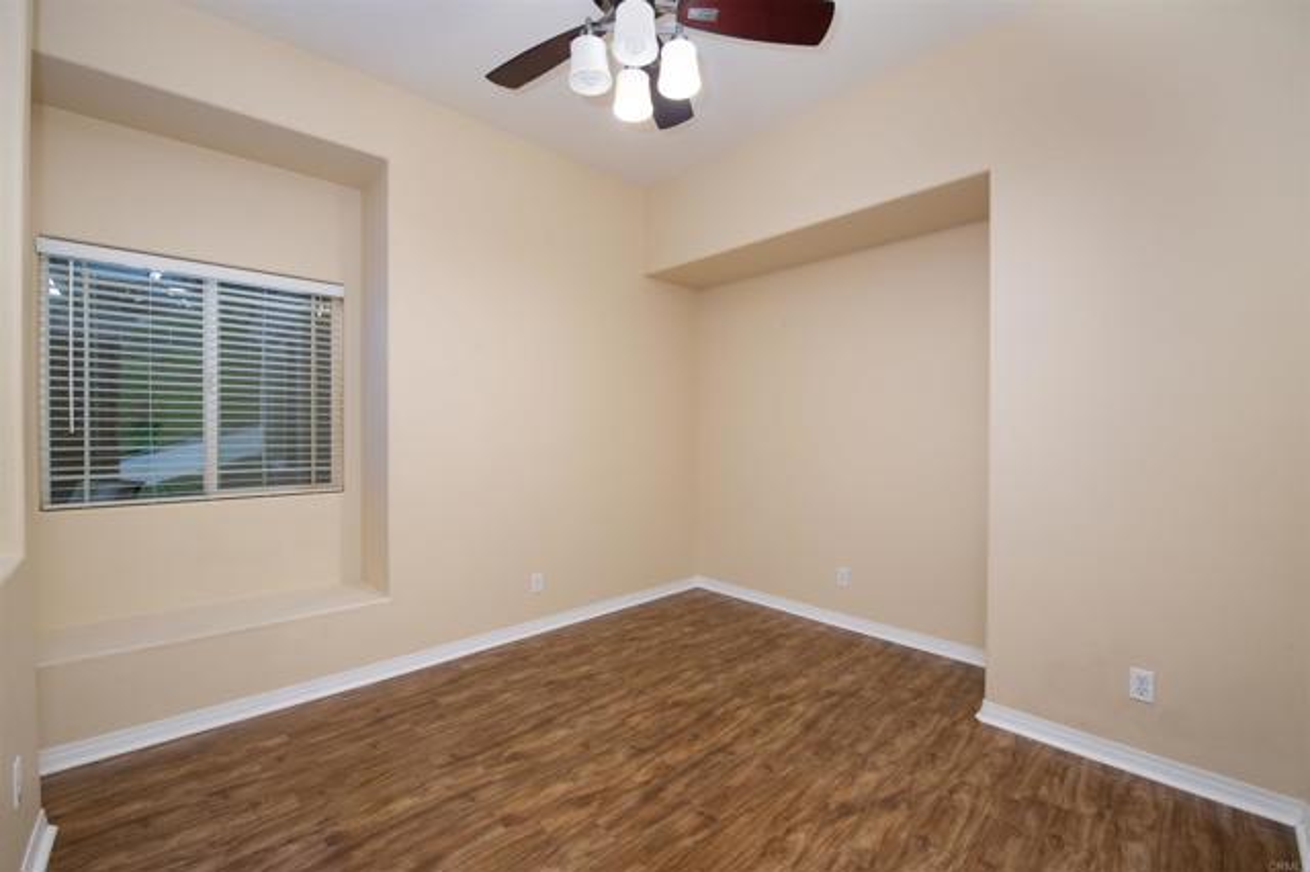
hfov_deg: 104.3
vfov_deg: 81.1
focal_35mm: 14
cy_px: 436
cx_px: 655
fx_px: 509
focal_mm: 14
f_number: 7.1
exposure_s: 1/200
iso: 320
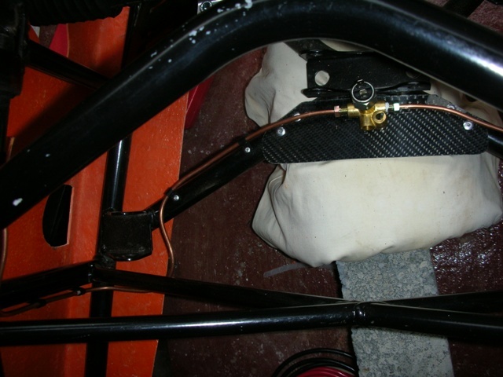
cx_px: 252
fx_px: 509
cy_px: 188
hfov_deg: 52.6
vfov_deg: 40.7
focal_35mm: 35
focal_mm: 5.8
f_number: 3
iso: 50
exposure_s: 1/60.1
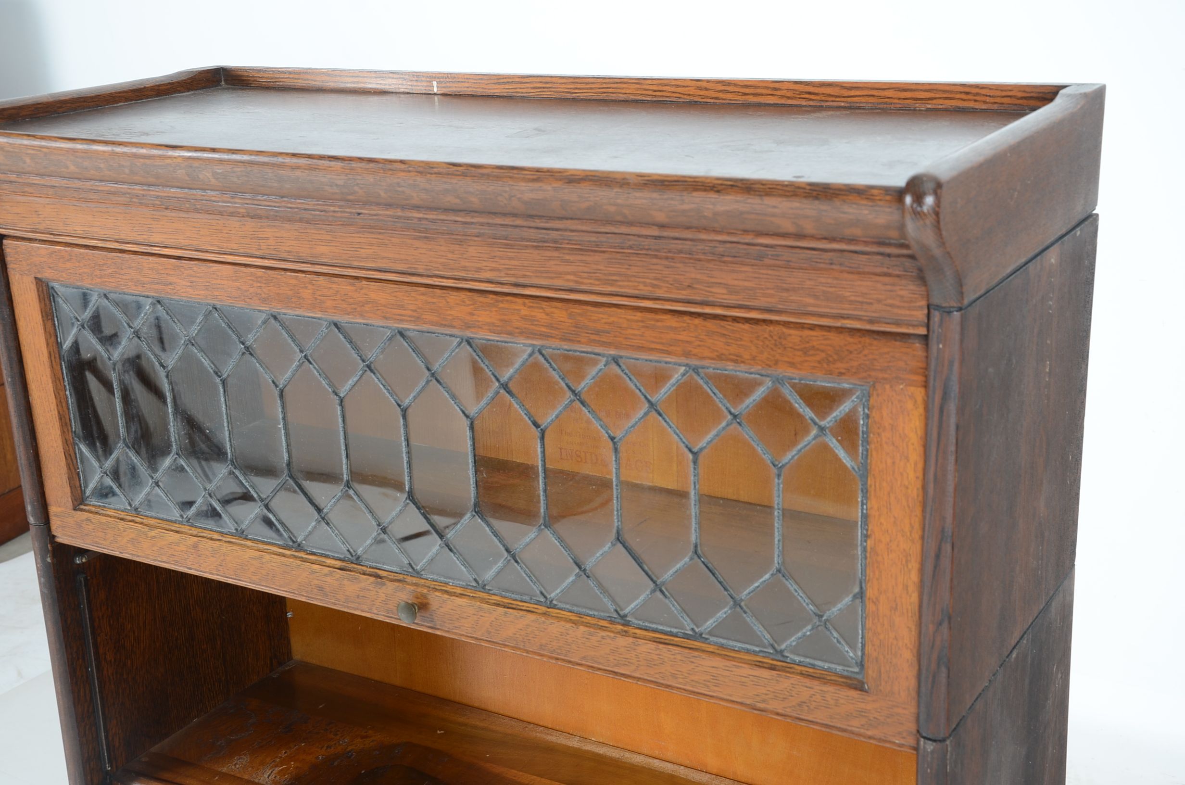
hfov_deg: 41.2
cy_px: 392
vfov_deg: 28.0
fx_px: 1577
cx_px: 592
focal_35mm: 48
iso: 200
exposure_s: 1/100
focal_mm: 32
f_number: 7.1
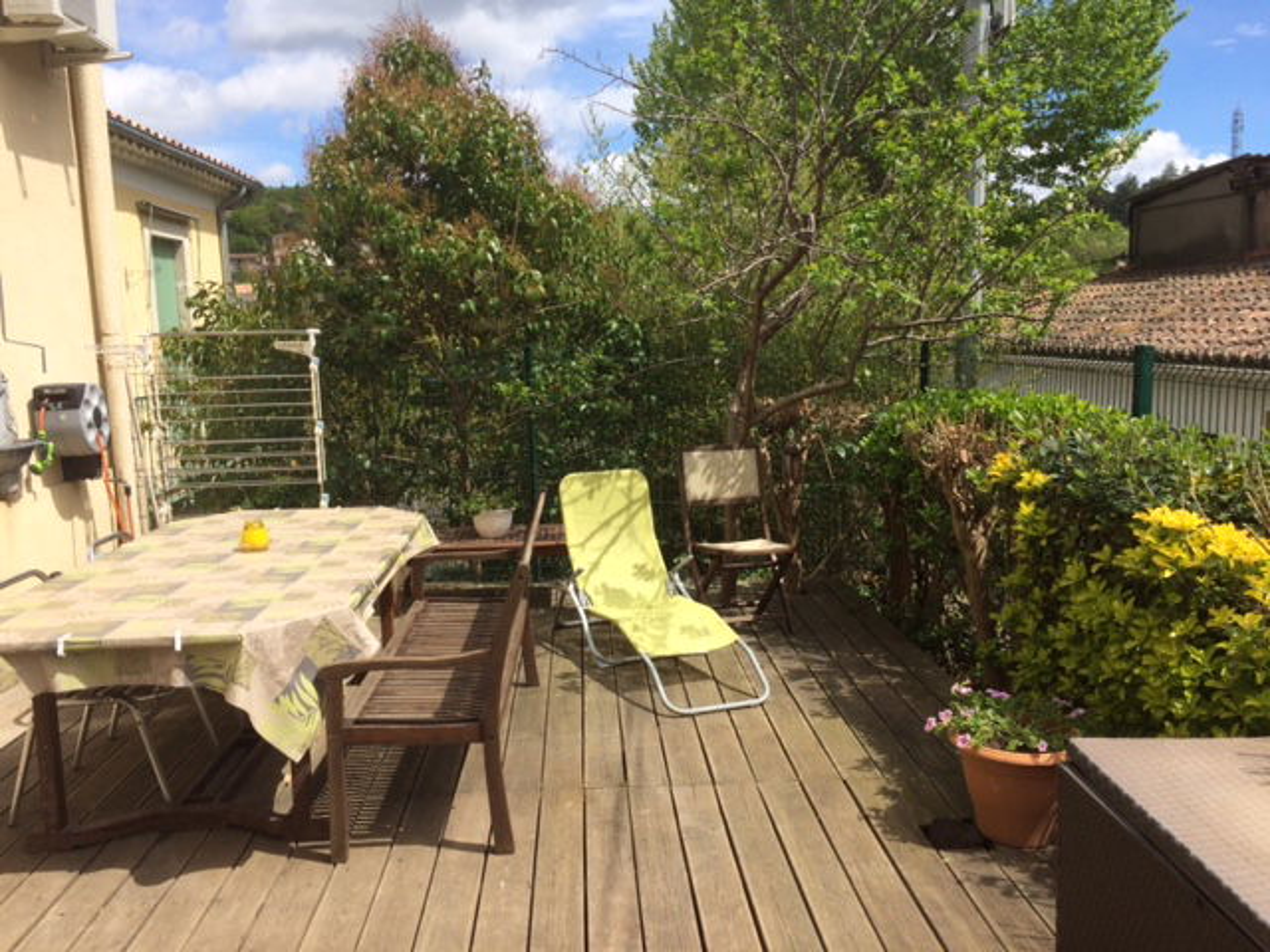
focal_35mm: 29
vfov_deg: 48.2
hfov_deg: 61.7
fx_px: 1064
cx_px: 635
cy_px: 476
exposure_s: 1/1866
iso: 32
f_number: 2.2
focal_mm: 4.15
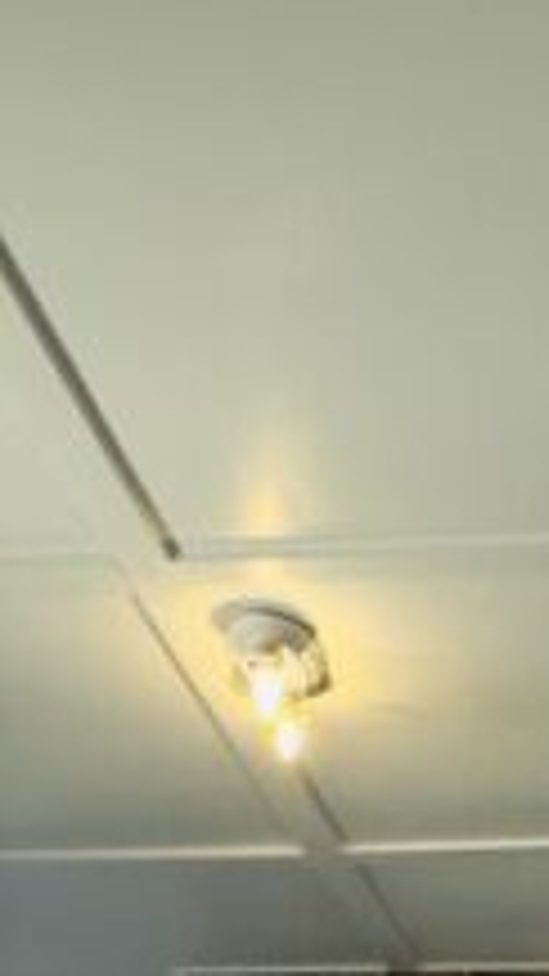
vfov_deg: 20.8
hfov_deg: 15.5
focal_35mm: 76
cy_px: 1687
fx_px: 1968
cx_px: 594
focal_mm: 2.22
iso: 200
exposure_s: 1/120
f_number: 2.2
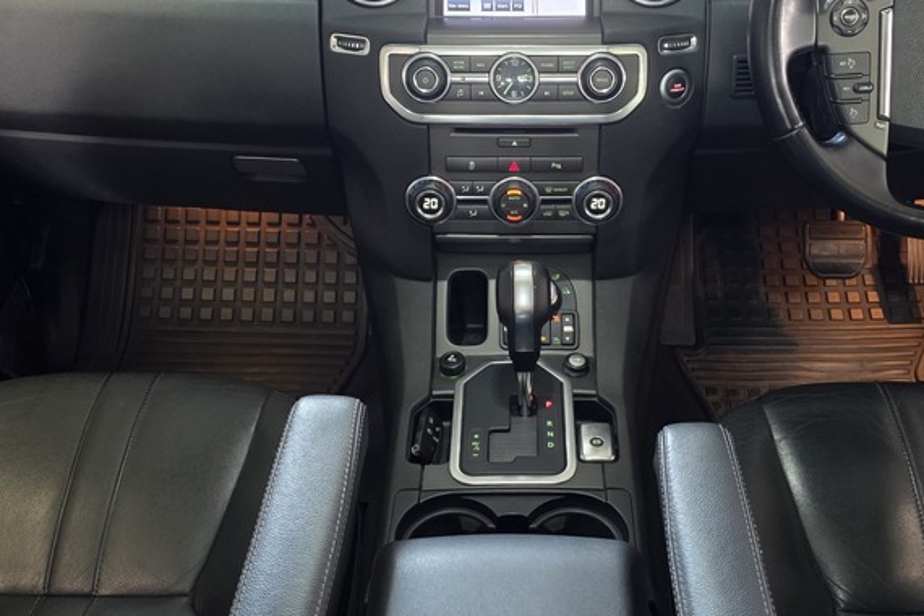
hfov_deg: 45.3
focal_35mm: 43
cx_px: 530
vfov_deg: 31.2
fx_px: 1104
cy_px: 292
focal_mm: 6.25
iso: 320
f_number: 1.7
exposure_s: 1/50
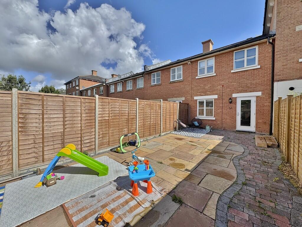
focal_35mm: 14
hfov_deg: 102.1
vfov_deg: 85.7
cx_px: 151
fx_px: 122
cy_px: 114
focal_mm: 2.22
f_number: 2.2
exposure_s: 1/2146
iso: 50
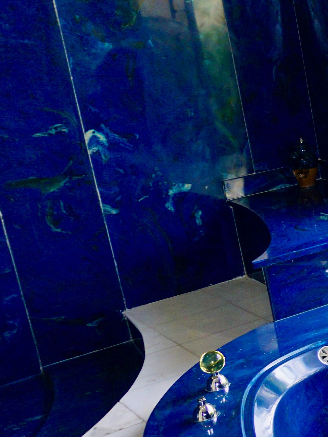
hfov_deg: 14.0
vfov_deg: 24.4
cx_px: 746
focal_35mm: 80
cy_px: 207
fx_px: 1011
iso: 200
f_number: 4
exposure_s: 1/60
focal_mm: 16
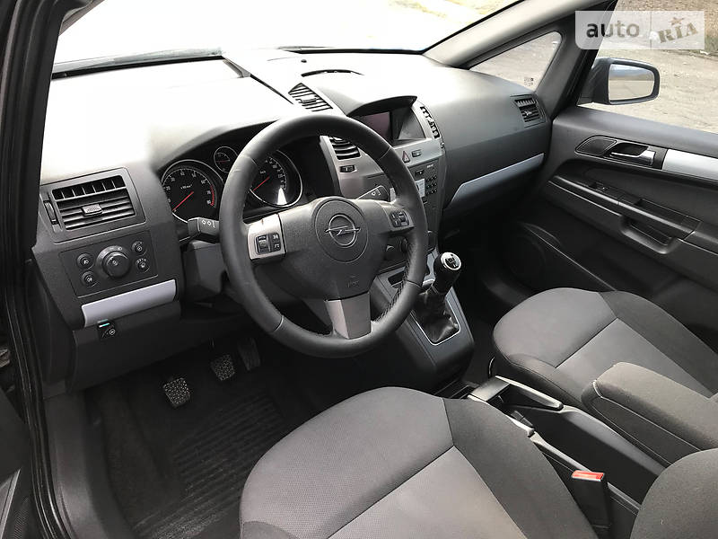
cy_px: 270
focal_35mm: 28
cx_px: 359
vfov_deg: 49.7
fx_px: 581
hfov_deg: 63.4
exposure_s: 1/109
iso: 20
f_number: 1.8
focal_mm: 4
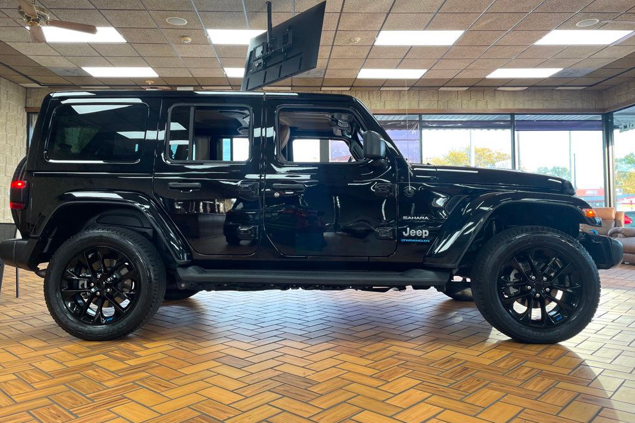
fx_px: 494
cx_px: 311
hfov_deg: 65.5
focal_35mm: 28
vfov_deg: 46.3
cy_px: 194
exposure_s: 1/60
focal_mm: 4.2
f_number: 1.6
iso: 64
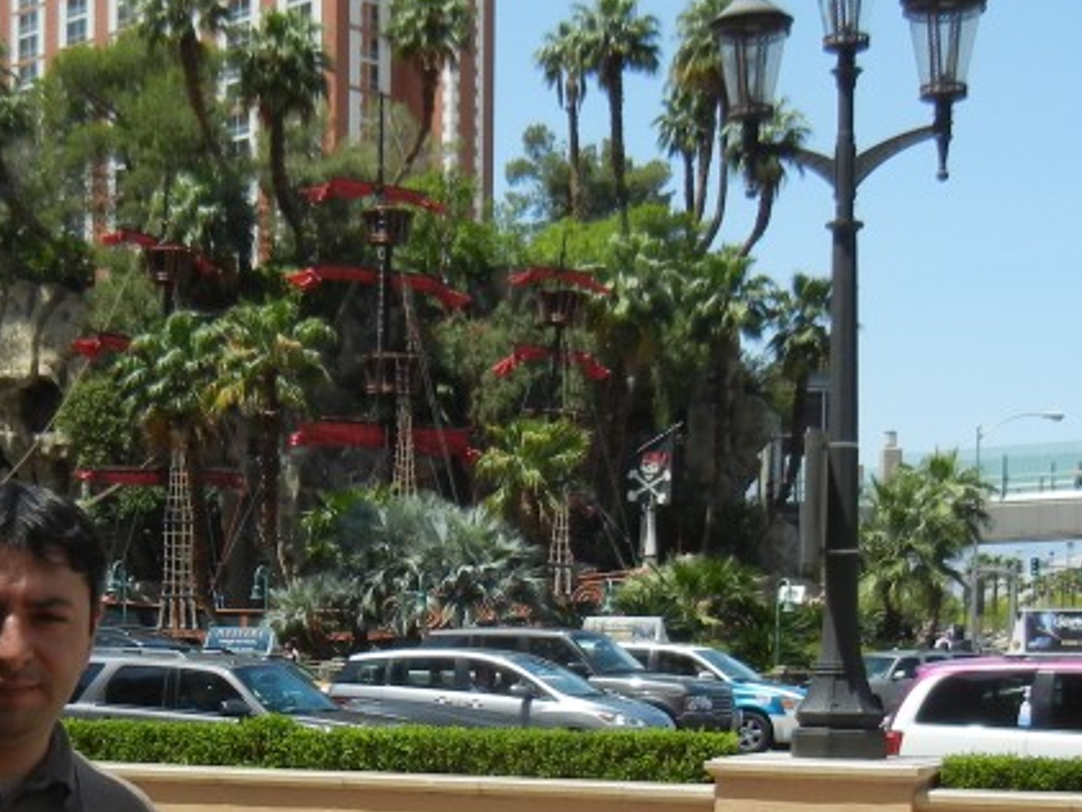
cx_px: 321
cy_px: 671
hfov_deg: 26.4
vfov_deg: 19.9
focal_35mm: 73
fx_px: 2282
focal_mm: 5.4
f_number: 7
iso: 160
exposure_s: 1/327
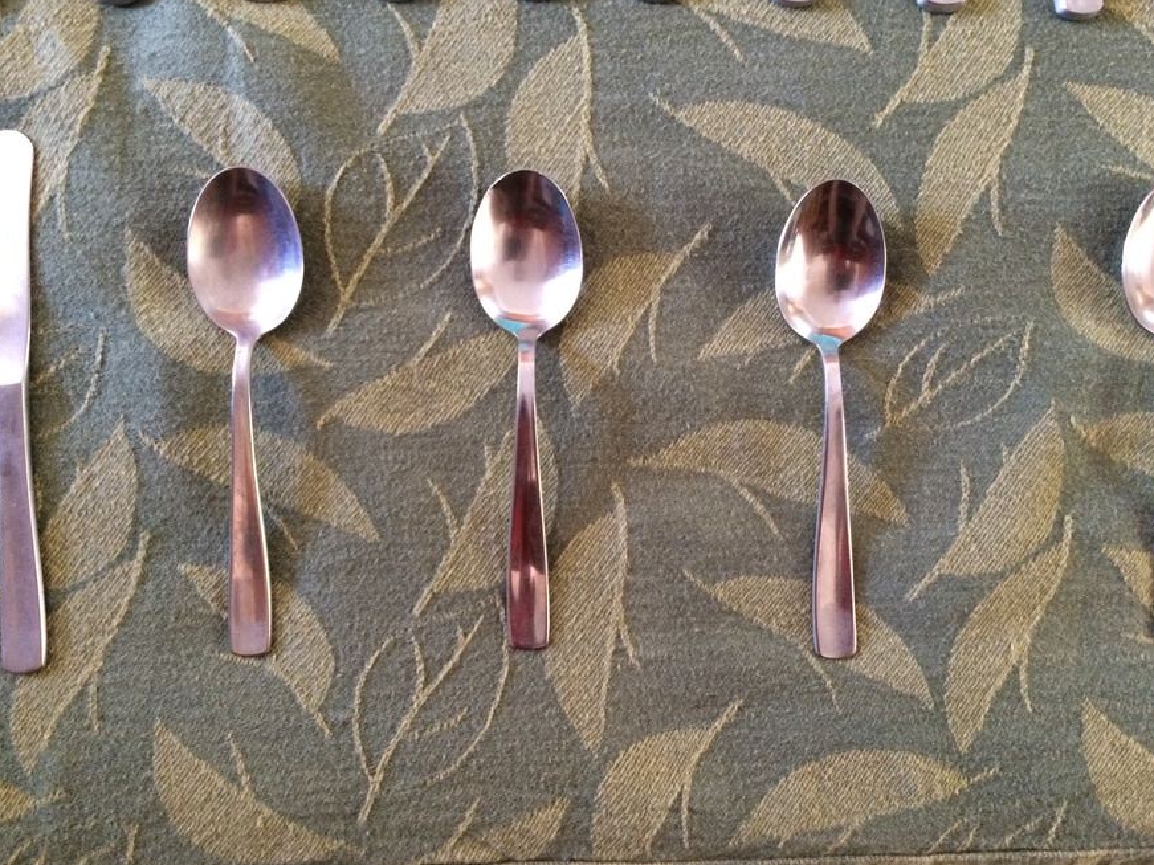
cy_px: 435
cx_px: 582
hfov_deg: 58.4
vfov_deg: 45.4
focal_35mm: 31
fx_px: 1033
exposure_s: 1/20
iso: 320
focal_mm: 4.12
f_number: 2.2
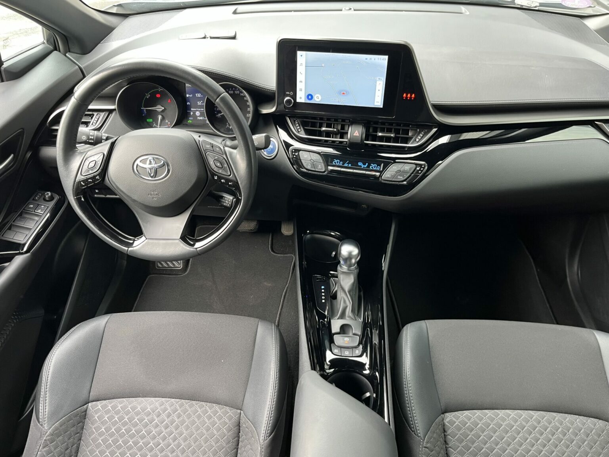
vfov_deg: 53.1
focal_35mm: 26
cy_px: 228
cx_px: 304
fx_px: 457
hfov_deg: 67.3
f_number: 1.6
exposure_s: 1/72
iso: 125
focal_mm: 5.1
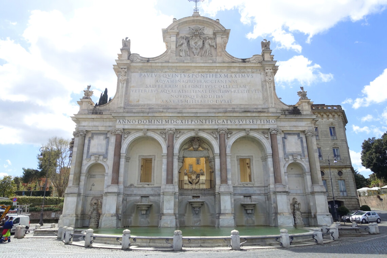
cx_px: 194
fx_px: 258
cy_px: 129
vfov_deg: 53.1
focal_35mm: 24
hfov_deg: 73.7
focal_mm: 8.8
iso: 400
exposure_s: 1/320
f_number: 4
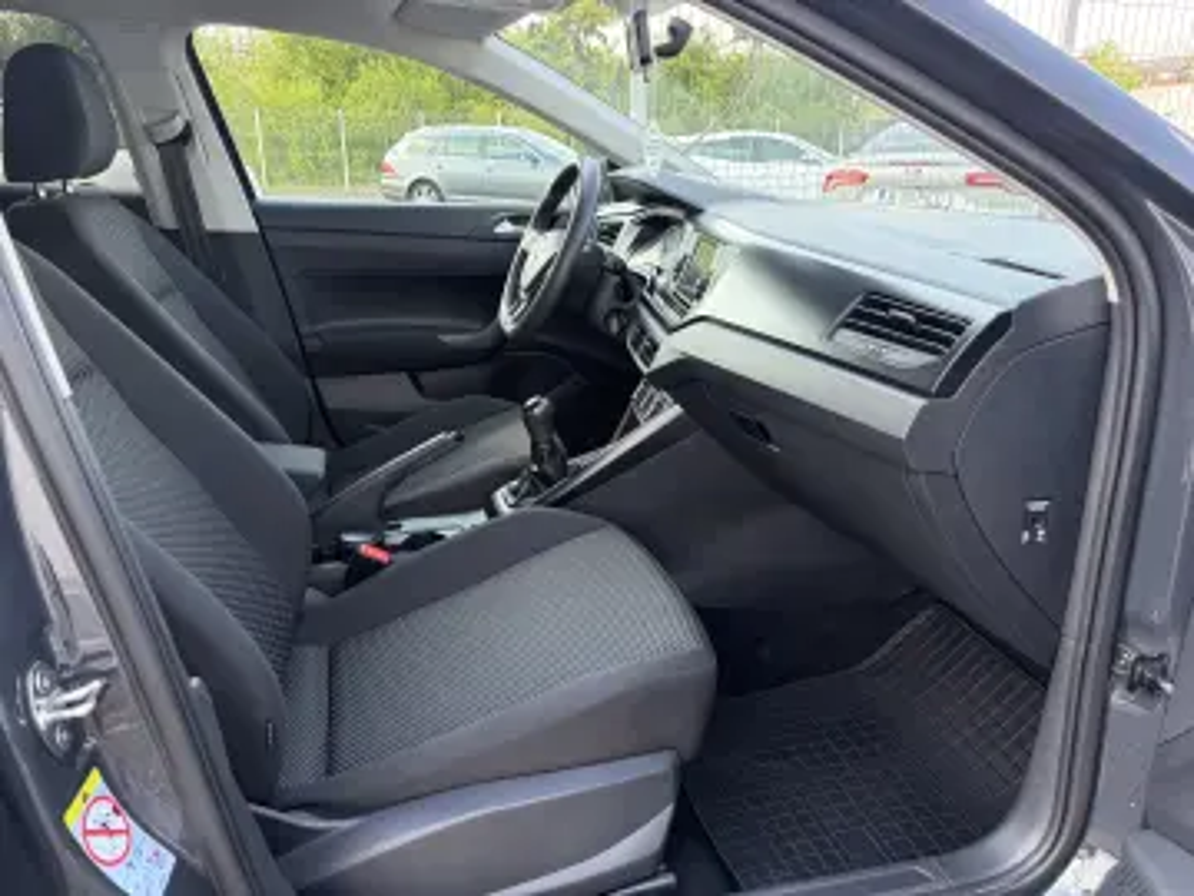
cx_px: 597
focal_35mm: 26
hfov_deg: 67.3
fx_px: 897
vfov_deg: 53.1
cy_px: 448
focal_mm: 5.96
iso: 125
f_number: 1.6
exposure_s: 1/202
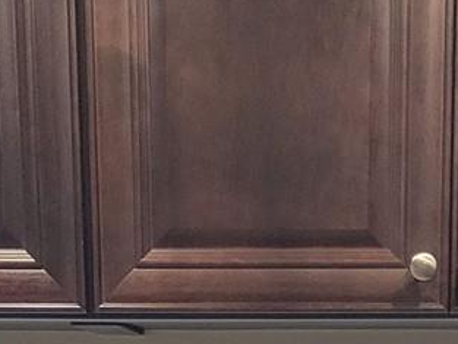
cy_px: 848
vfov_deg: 9.7
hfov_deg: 14.8
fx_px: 1760
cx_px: 332
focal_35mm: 133
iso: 320
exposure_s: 1/120
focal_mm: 5.4
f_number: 1.8
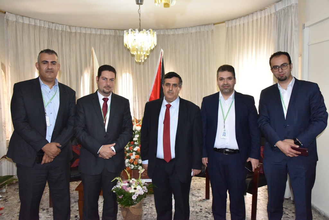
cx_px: 164
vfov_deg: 43.6
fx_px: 274
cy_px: 110
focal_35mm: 30
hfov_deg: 61.9
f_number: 9
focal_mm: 30
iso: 10000
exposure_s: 1/200
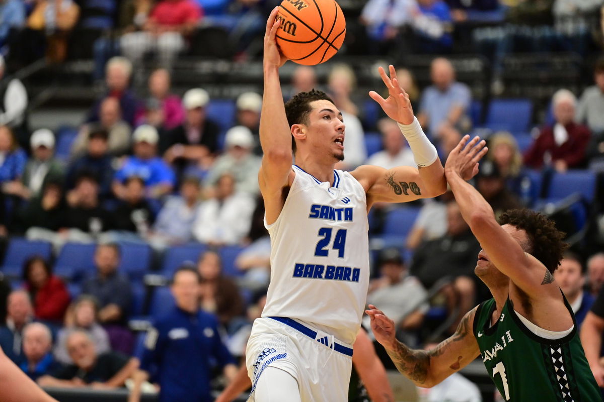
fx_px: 3355
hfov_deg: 10.3
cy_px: 201
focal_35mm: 200
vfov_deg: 6.9
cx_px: 302
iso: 4000
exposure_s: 1/1000
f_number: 2.8
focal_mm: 200
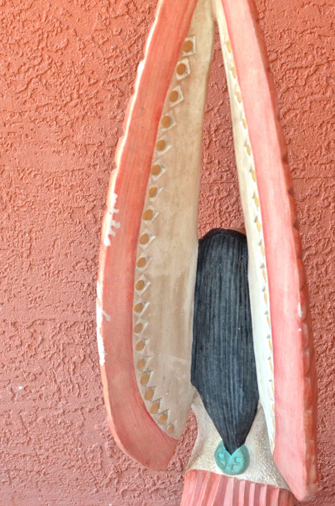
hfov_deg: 14.6
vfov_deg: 21.9
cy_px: 295
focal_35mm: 93
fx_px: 1304
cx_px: 220
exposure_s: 1/320
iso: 800
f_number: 5.6
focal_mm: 38
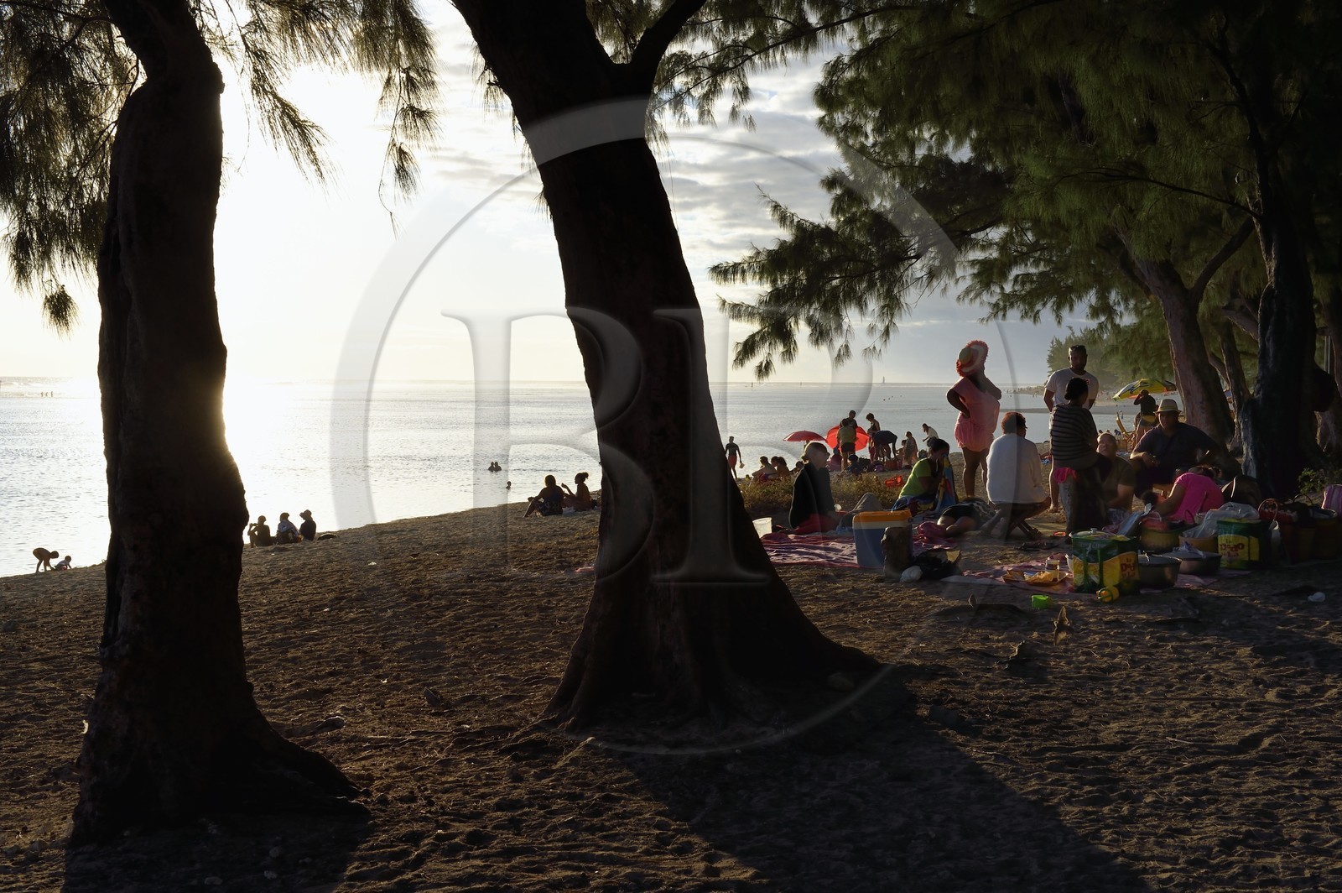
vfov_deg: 28.0
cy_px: 446
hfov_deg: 41.1
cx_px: 671
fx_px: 1788
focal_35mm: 48
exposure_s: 1/250
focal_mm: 48
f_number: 14
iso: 200
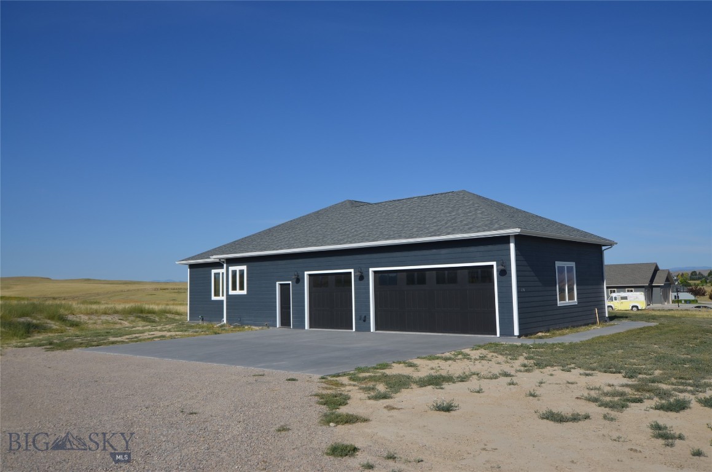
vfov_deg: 43.4
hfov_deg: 62.0
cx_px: 356
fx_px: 592
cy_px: 236
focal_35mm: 30
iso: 100
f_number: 10
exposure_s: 1/400
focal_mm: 20
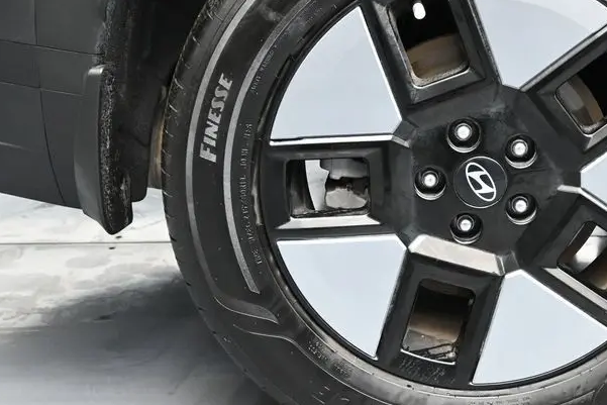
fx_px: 1077
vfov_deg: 21.2
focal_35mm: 64
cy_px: 147
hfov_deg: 30.8
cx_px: 476
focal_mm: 25
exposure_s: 1/125
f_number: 4.2
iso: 2200
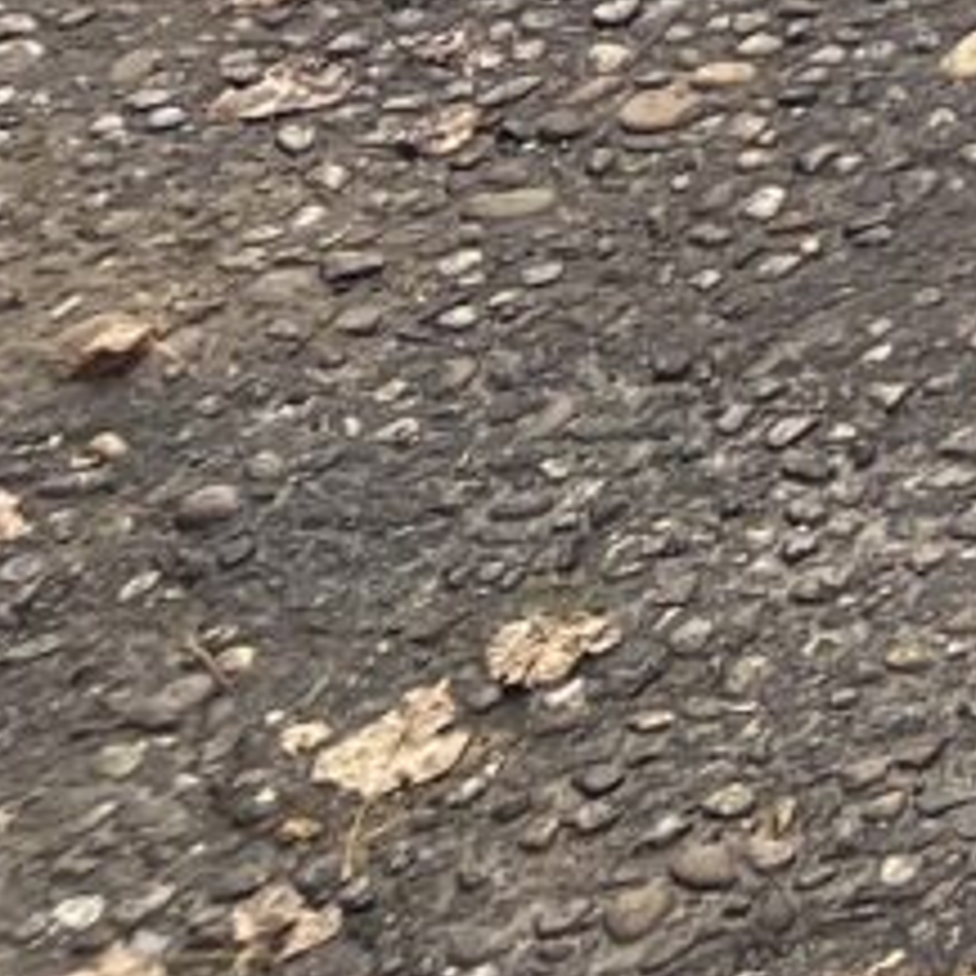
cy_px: -1343
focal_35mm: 159
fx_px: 5072
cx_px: 3252
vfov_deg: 9.7
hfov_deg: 8.5
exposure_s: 1/873
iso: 50
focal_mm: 5.7
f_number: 1.5
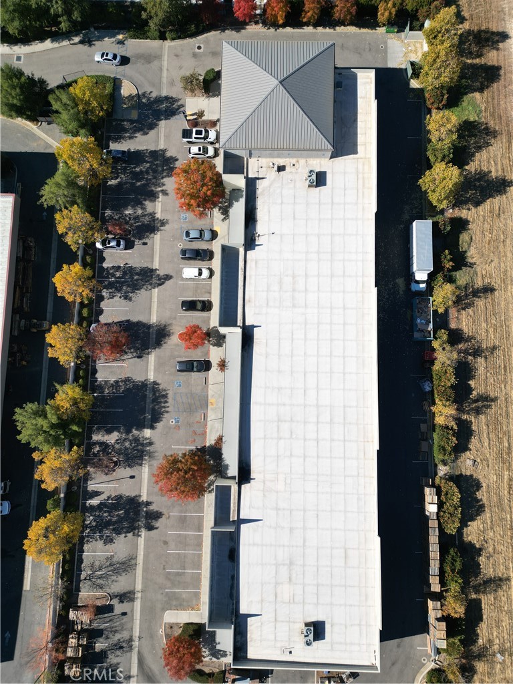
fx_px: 474
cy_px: 342
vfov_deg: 71.6
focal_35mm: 24
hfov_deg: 56.8
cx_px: 256
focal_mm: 6.72
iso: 110
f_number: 1.7
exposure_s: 1/2500
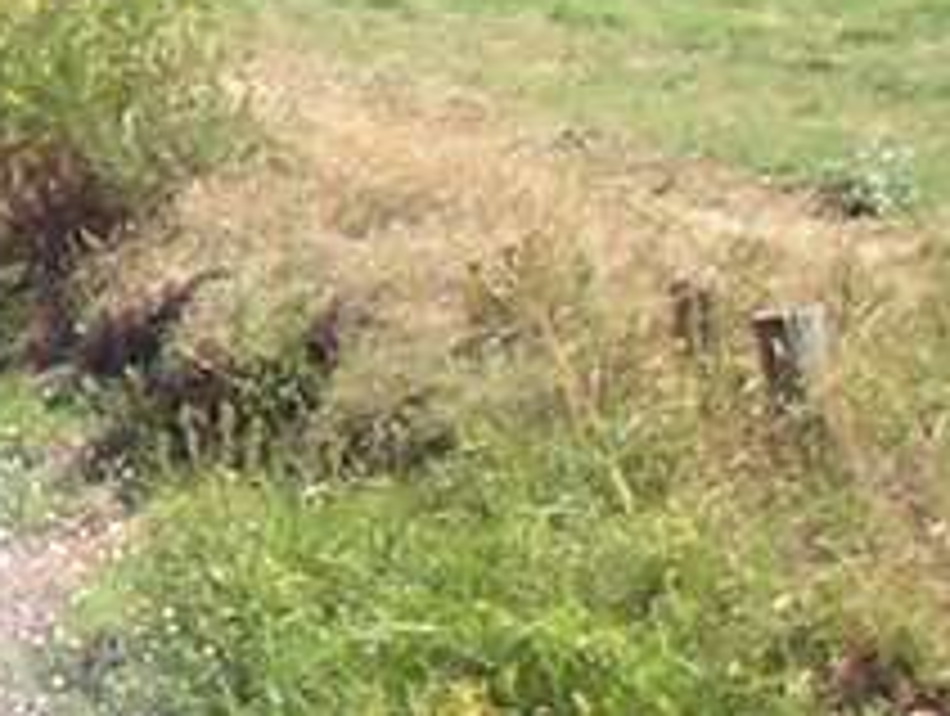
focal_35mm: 224
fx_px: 6158
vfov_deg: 6.6
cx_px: -1175
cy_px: 662
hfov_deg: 8.2
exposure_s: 1/400
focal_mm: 5.7
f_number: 2.8
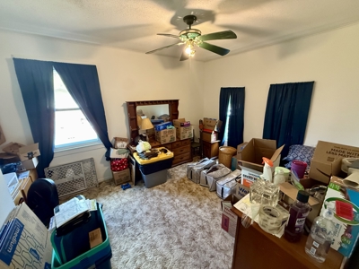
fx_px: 145
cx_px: 180
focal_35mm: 14
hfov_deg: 102.1
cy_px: 134
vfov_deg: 85.7
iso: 640
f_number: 2.2
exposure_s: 1/60
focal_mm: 2.22
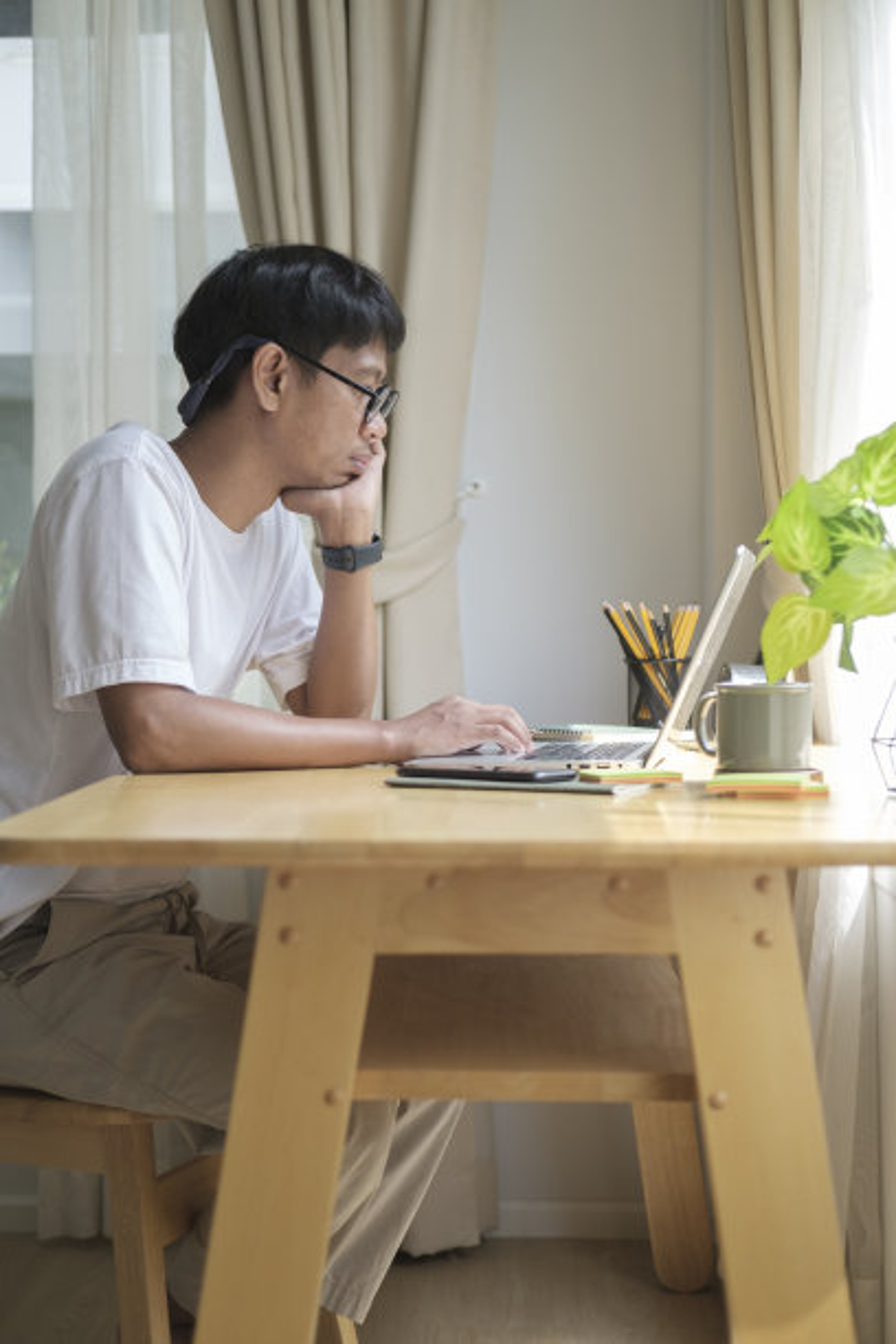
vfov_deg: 37.5
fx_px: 1979
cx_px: 448
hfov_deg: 25.5
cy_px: 672
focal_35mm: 53
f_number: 2
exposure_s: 1/450
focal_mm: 35
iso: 250
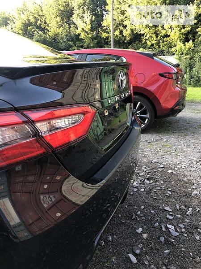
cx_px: 100
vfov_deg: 63.4
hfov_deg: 49.7
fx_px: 217
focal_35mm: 28
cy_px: 134
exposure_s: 1/30
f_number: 1.8
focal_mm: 4
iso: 25
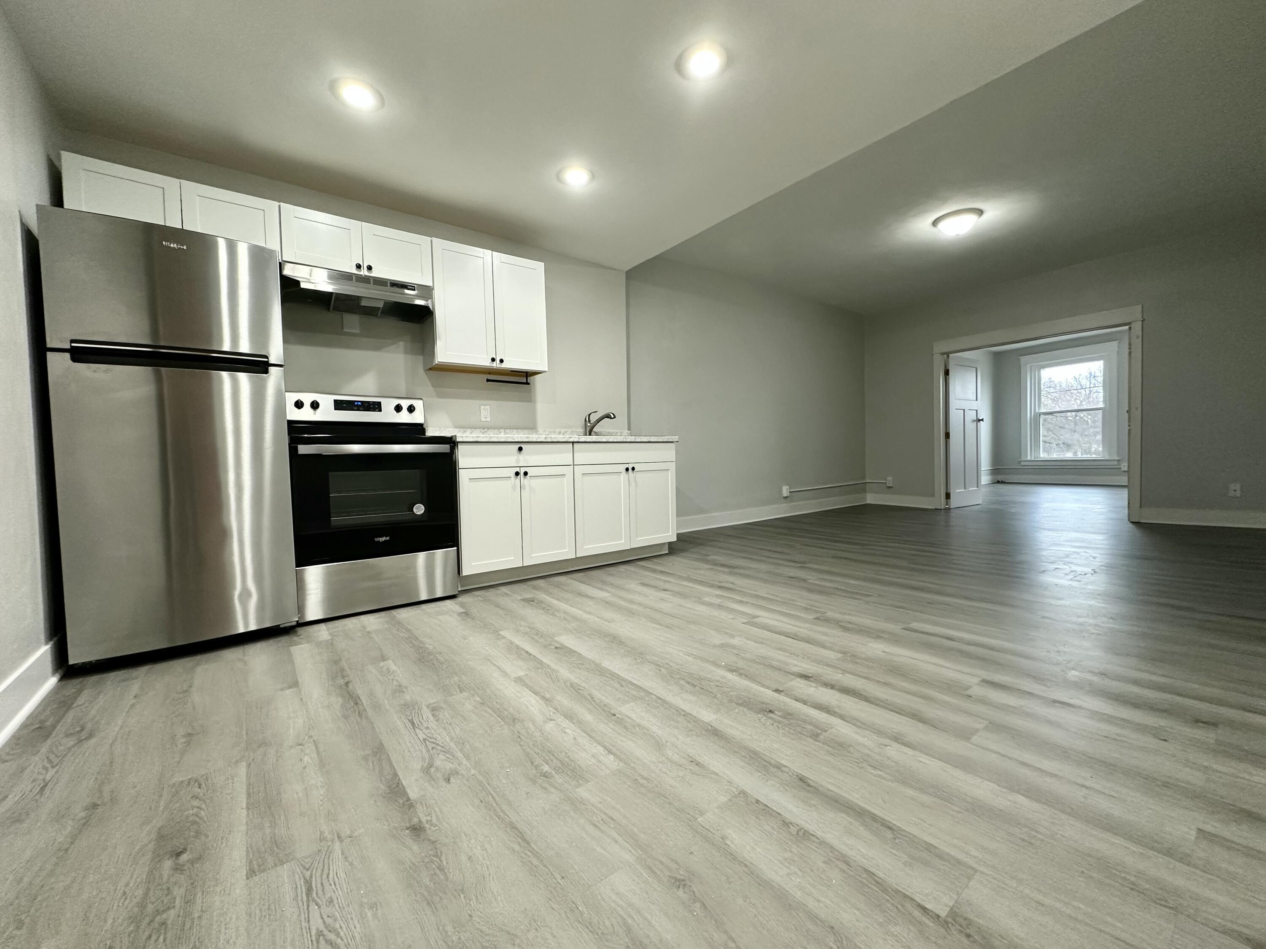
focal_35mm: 14
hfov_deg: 102.1
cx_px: 633
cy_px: 474
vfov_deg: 85.7
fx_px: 512
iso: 200
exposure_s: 1/60
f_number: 2.2
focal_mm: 2.22
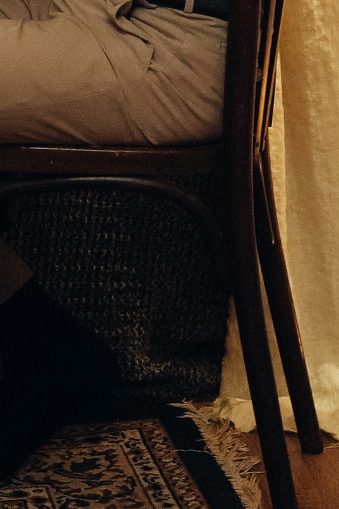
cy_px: -458
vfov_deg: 11.3
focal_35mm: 167
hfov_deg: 8.2
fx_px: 2358
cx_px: -25
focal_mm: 35
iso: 800
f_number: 2.2
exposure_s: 1/125
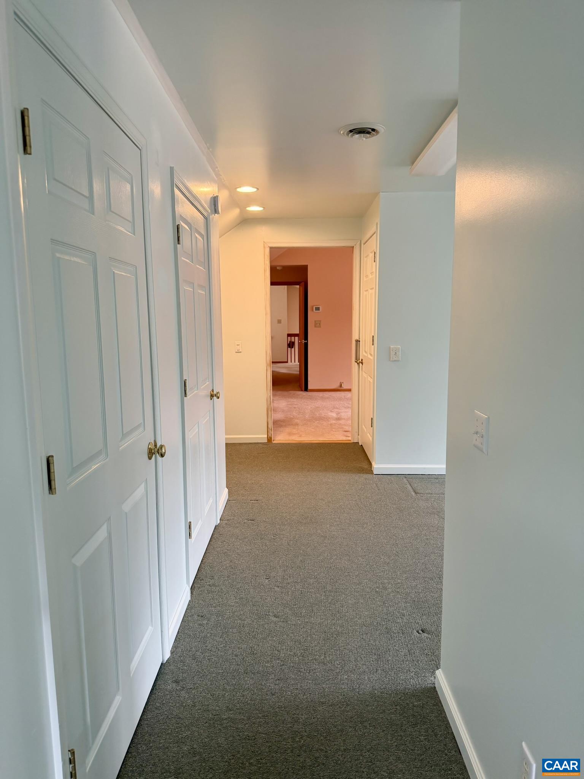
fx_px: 540
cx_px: 292
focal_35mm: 24
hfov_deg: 56.8
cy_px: 390
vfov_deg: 71.6
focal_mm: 6.76
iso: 200
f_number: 1.78
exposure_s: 1/82
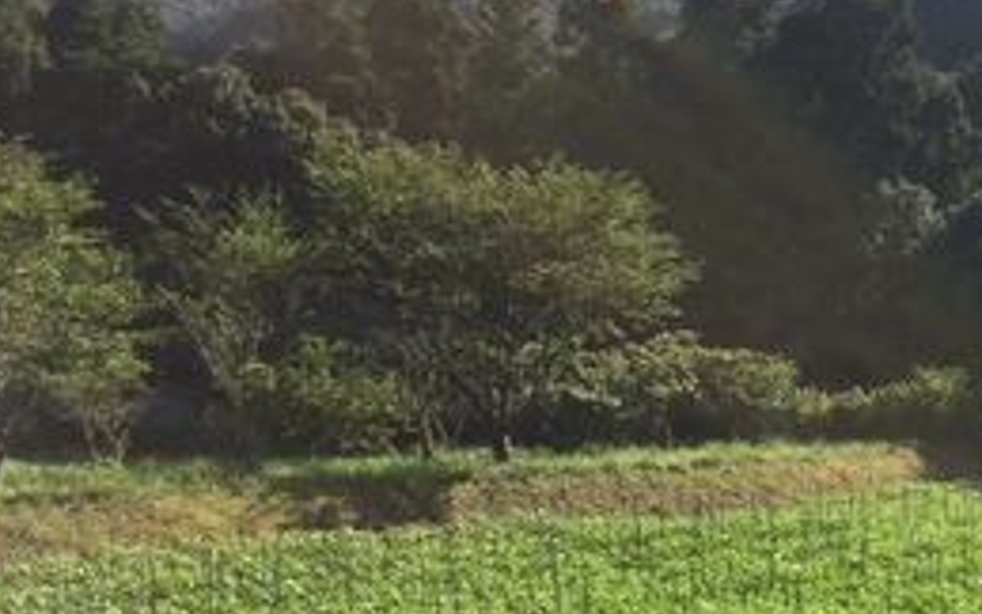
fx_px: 1526
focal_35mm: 57
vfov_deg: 22.6
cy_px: 451
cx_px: 857
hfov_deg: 34.0
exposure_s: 1/1319
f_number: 2.2
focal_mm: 4.15
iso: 32
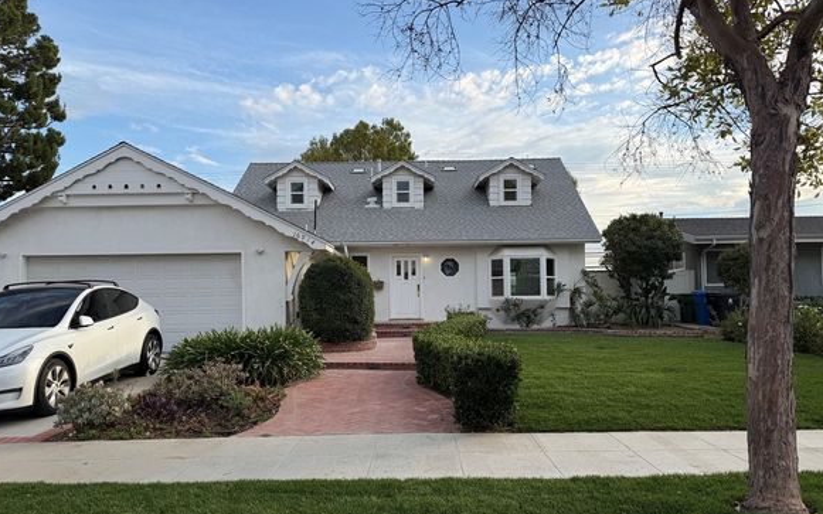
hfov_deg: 70.4
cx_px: 405
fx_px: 583
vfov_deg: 47.5
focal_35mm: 26
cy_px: 284
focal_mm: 6.76
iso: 80
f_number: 1.78
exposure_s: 1/1855
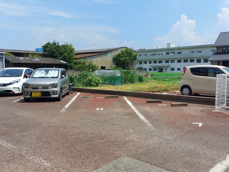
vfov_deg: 43.0
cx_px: 128
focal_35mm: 33
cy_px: 87
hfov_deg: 55.2
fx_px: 218
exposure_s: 1/1042
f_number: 1.8
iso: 25
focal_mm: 5.23
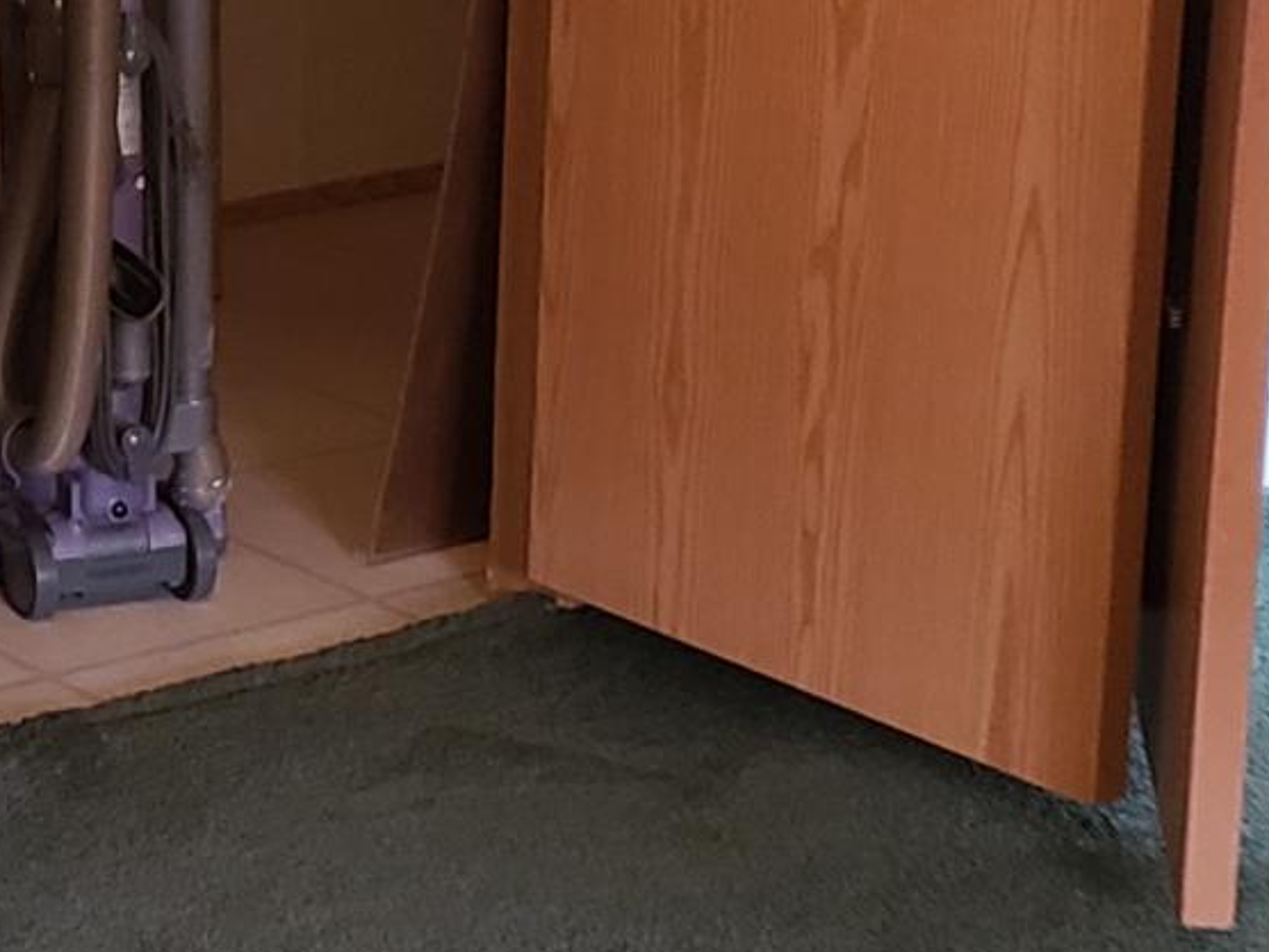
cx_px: -130
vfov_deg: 10.6
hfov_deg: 13.8
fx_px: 5133
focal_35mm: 140
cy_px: 321
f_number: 1.5
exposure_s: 1/40
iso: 250
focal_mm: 4.3
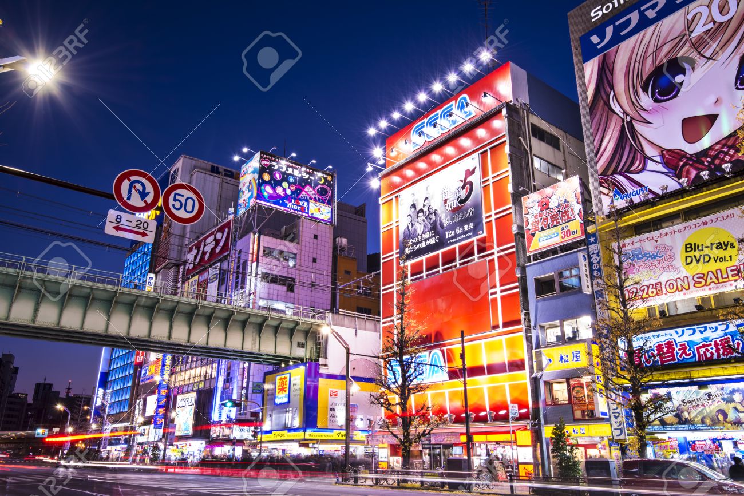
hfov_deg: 67.4
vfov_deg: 47.9
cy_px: 248
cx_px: 372
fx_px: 558
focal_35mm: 27
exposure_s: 6
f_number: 20
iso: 50
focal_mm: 27
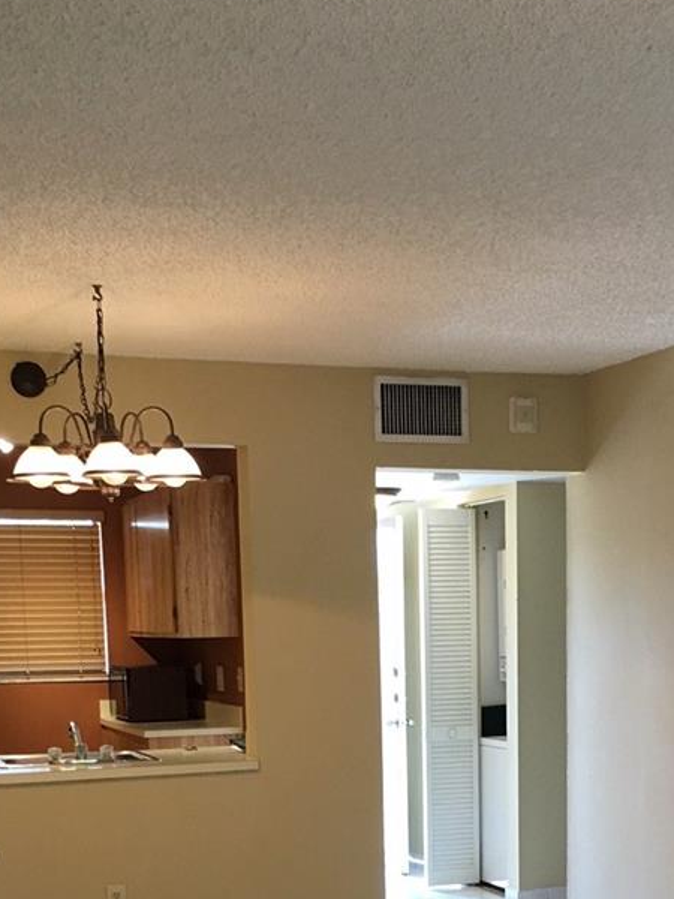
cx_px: 392
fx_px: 1506
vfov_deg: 31.3
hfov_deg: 25.2
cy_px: 853
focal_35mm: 58
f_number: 2.2
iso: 50
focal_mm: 4.15
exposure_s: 1/33
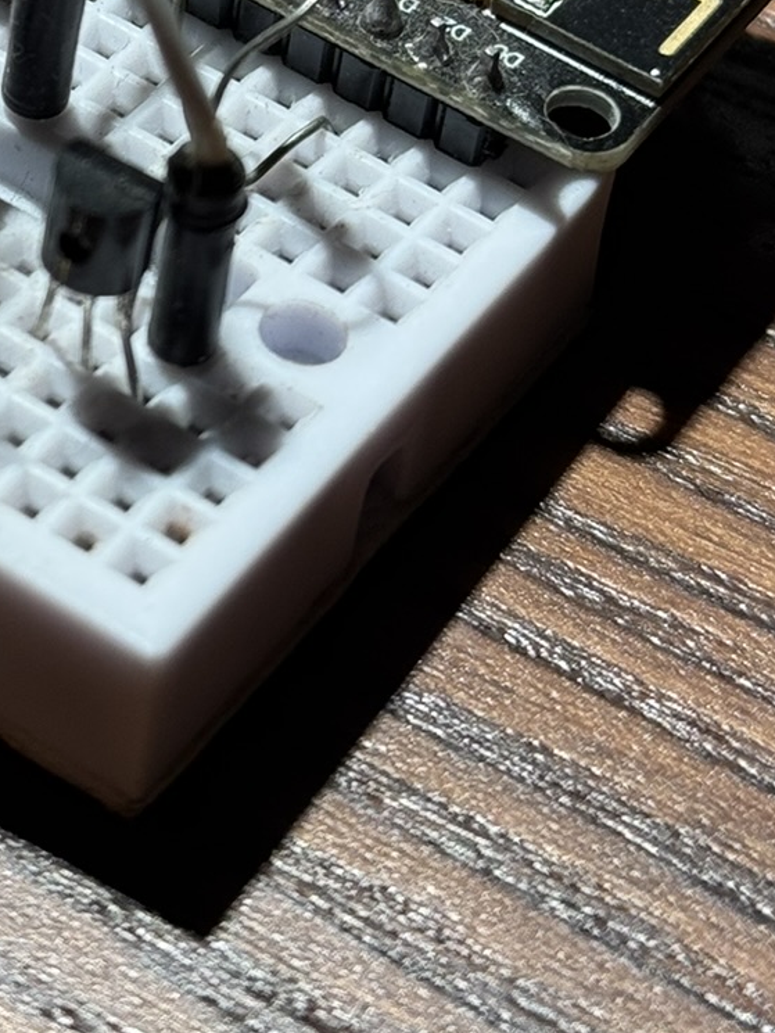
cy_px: -60
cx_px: 47
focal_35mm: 132
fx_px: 3939
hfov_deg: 11.2
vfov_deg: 14.6
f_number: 1.78
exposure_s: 1/60
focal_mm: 6.76
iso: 64
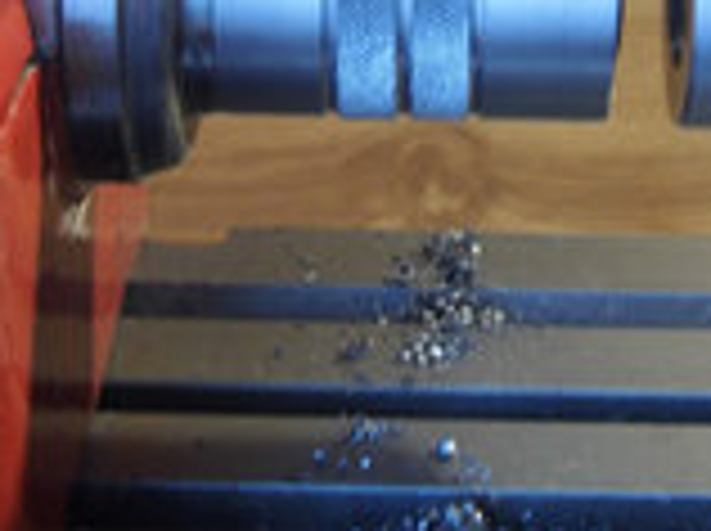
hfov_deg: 18.1
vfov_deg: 13.3
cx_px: 418
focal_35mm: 109
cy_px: -45
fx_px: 2235
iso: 100
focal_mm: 7.7
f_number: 3.5
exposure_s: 1/5
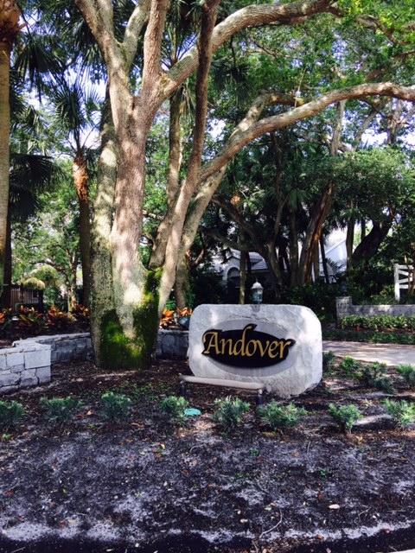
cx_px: 208
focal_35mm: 29
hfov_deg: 48.2
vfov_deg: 61.7
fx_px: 464
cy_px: 276
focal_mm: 4.15
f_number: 2.2
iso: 32
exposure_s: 1/186
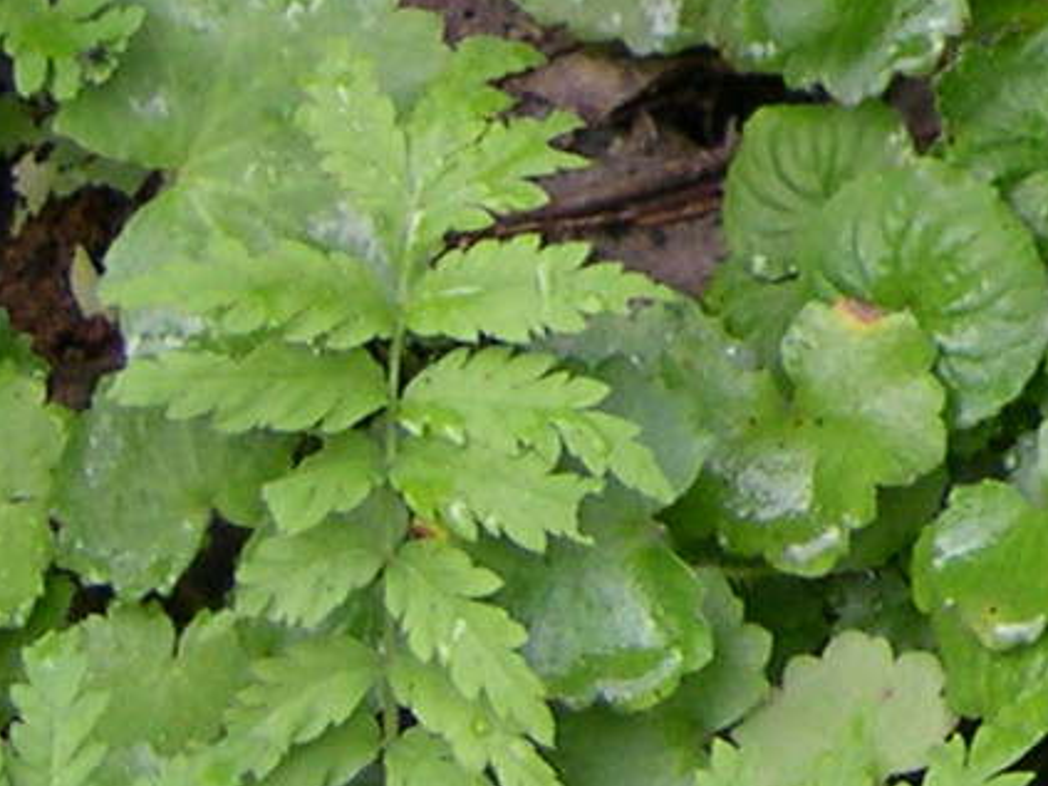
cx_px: 2487
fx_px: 6174
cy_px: -969
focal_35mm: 204
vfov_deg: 6.9
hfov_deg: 8.8
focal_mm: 8
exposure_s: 1/87
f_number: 2.8
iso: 100
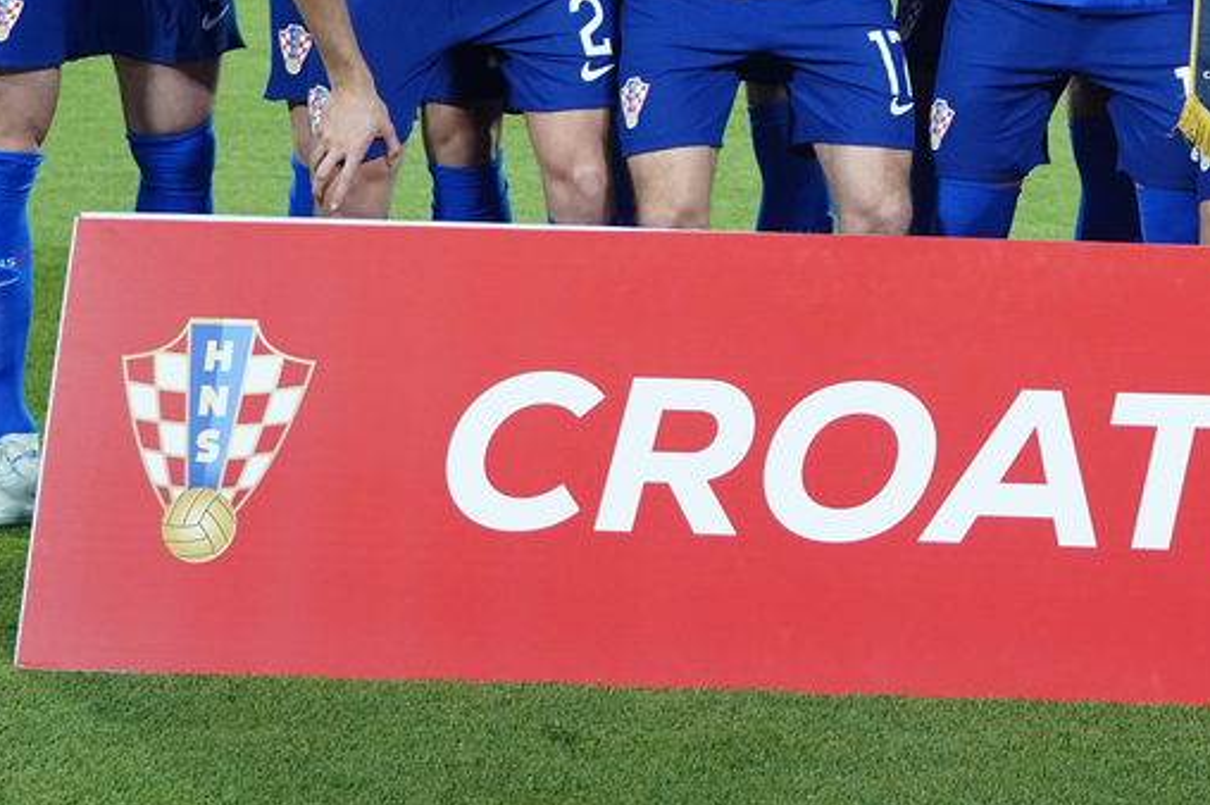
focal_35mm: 116
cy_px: -192
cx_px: 1091
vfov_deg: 11.5
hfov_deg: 17.4
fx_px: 3896
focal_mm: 46
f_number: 4
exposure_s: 1/1000
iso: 4000
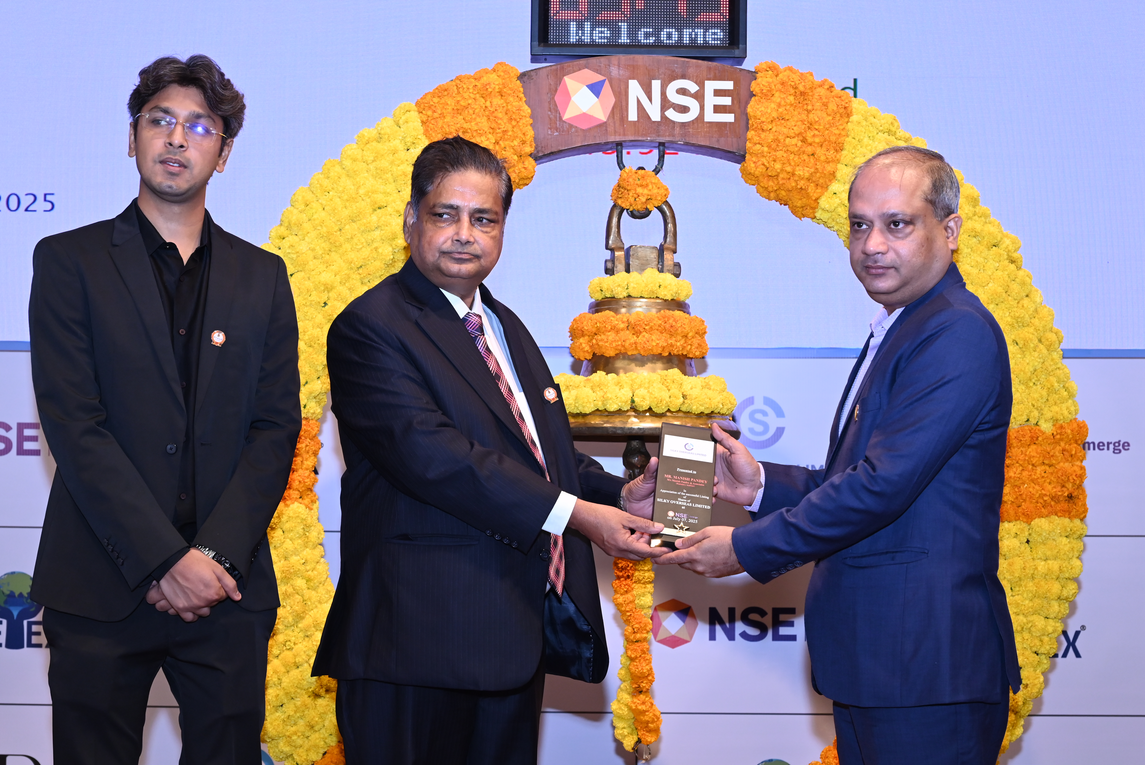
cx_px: 577
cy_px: 389
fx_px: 1814
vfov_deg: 23.8
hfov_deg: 35.0
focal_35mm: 57
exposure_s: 1/125
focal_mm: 52
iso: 1250
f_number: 5.6
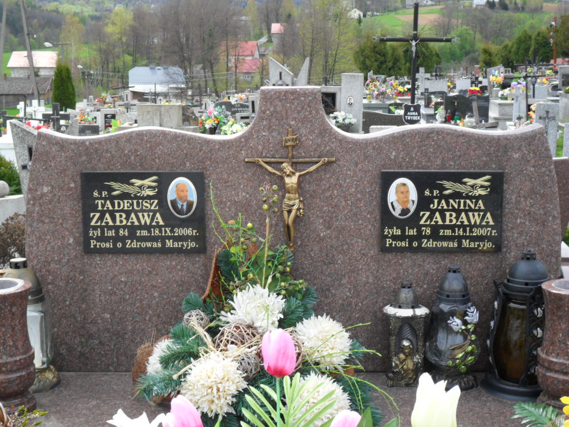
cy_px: 214
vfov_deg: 23.3
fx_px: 1036
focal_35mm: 63
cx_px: 284
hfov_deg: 30.7
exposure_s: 1/125
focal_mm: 11.2
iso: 100
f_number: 5.6
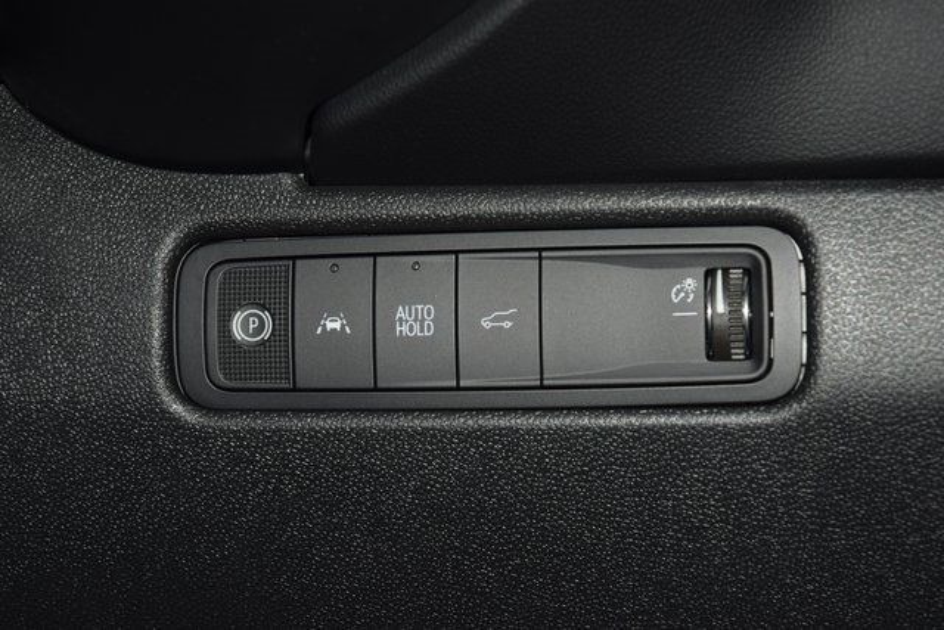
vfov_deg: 14.7
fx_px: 2439
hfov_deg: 21.9
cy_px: 315
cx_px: 472
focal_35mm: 93
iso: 100
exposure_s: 1/125
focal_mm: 62
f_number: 8
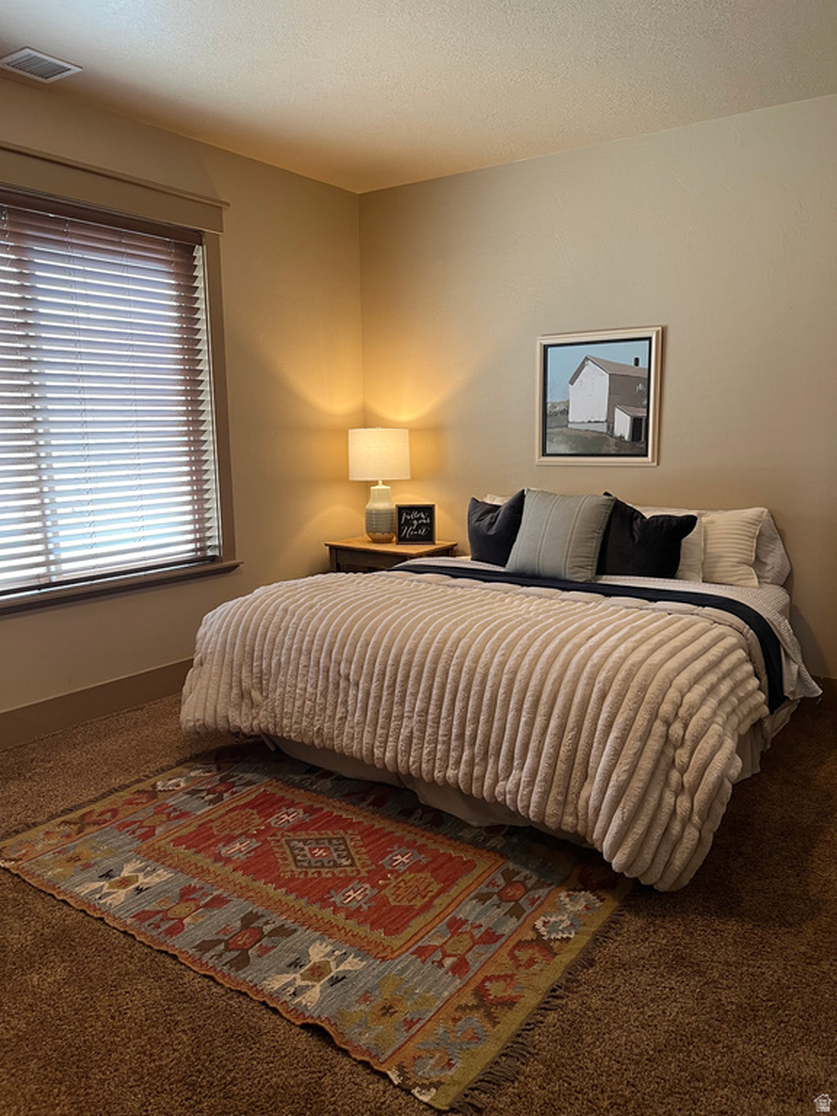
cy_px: 558
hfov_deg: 53.1
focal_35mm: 26
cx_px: 418
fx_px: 838
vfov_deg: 67.3
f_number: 1.5
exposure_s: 1/60
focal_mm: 5.7
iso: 160
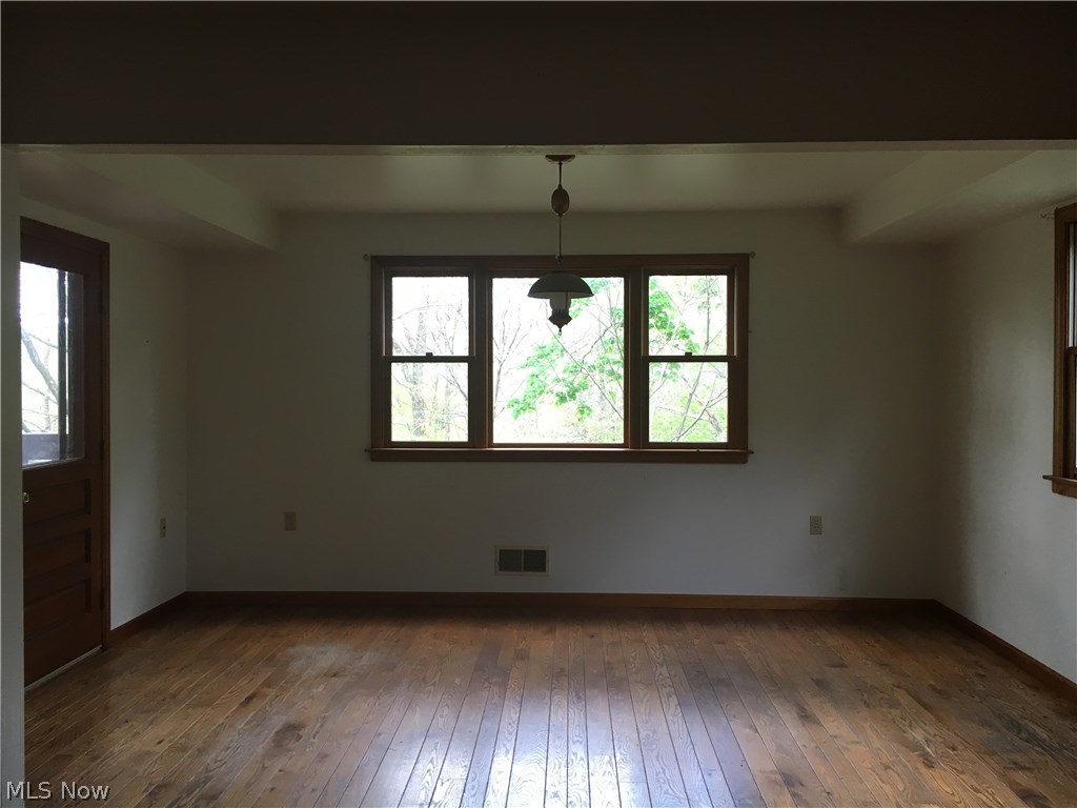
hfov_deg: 61.7
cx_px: 538
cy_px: 404
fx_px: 902
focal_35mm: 29
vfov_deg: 48.2
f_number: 2.2
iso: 32
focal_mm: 4.15
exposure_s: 1/30
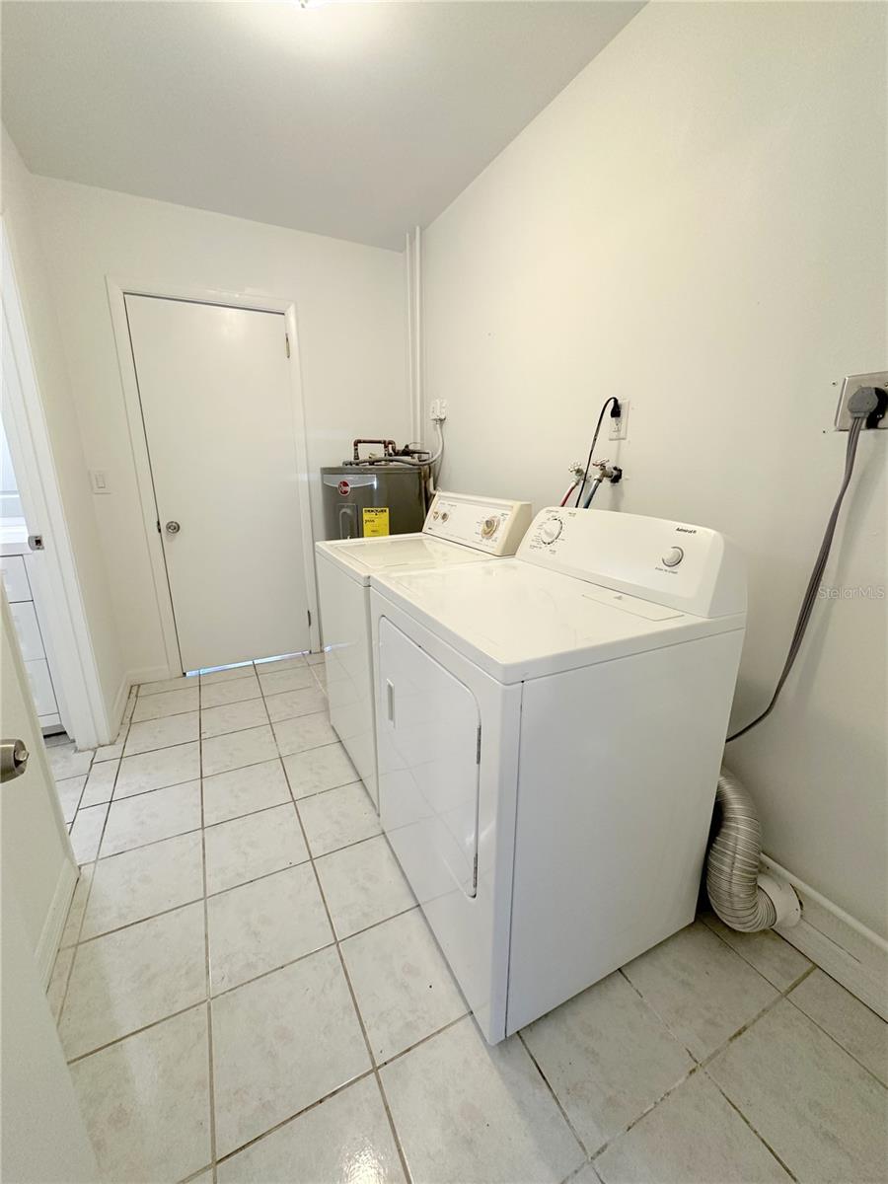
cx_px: 444
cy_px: 592
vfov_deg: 102.1
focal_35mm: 14
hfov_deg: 85.7
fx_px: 479
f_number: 2.2
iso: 250
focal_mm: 2.22
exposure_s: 1/120
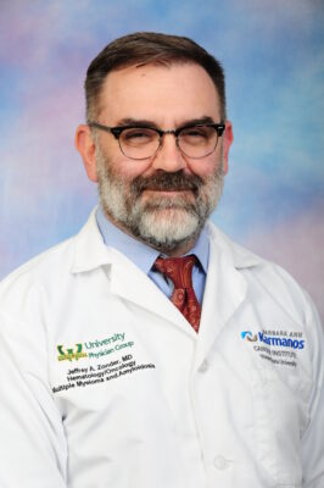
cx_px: 162
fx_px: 1927
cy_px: 244
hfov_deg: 9.6
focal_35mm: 142
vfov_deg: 14.4
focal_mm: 95
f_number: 11
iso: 200
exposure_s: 1/160
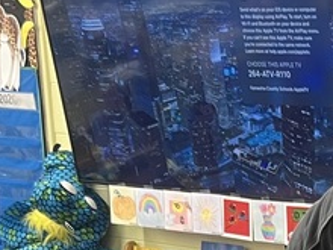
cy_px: 479
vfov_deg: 11.2
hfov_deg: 15.2
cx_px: 481
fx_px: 1164
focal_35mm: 121
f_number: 1.6
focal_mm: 5.1
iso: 80
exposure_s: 1/60
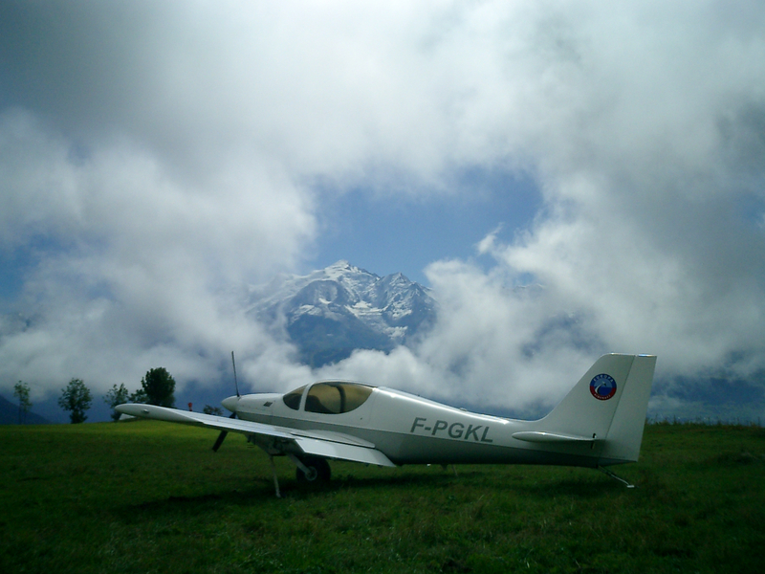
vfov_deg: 39.7
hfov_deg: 51.4
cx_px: 382
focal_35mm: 36
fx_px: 796
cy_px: 287
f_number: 3.2
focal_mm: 7.5
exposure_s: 1/6400
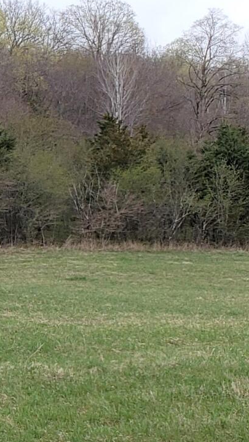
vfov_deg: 18.1
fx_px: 1385
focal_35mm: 118
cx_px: -486
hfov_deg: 8.6
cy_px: 320
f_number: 2.4
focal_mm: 4.3
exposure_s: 1/232
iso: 50
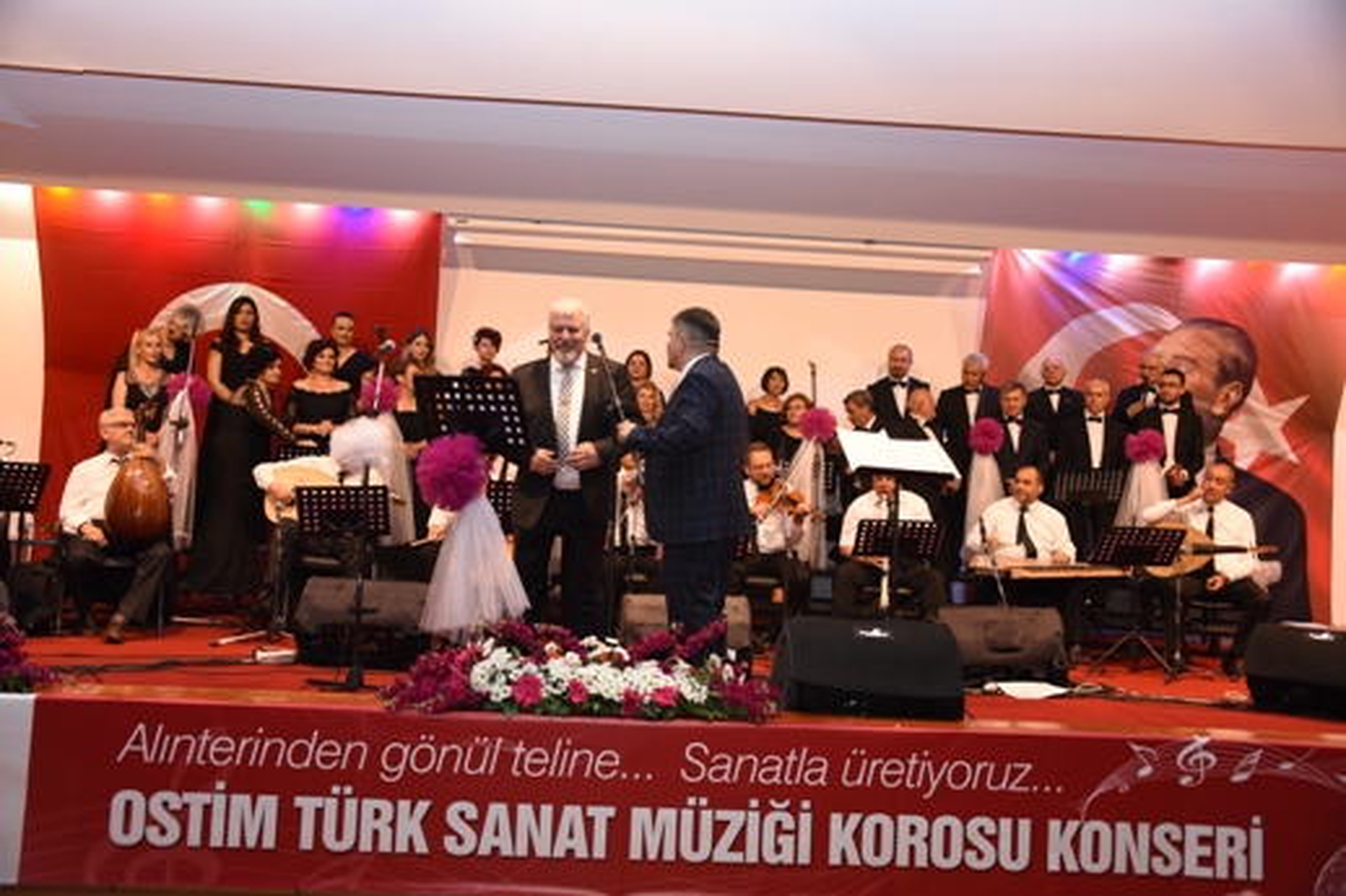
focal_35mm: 35
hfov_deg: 54.4
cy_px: 448
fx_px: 1308
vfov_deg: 37.8
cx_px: 673
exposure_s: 1/80
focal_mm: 35
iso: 1600
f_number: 3.8
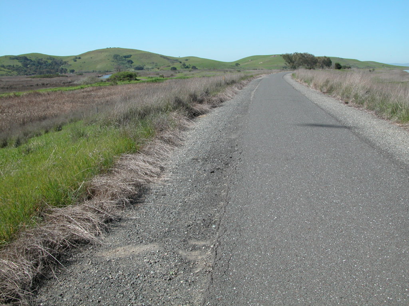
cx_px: 204
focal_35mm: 34
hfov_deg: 54.0
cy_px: 153
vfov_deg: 41.8
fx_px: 402
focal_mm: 8.9
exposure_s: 1/280
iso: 100
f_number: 6.3
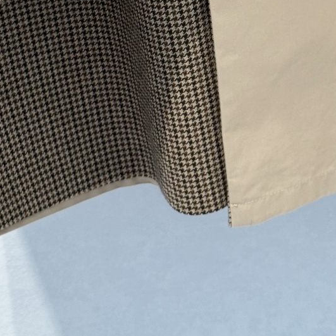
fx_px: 1263
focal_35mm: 115
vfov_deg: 14.8
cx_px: 159
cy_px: -24
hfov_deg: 15.2
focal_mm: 6.76
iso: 125
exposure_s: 1/100
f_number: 1.78
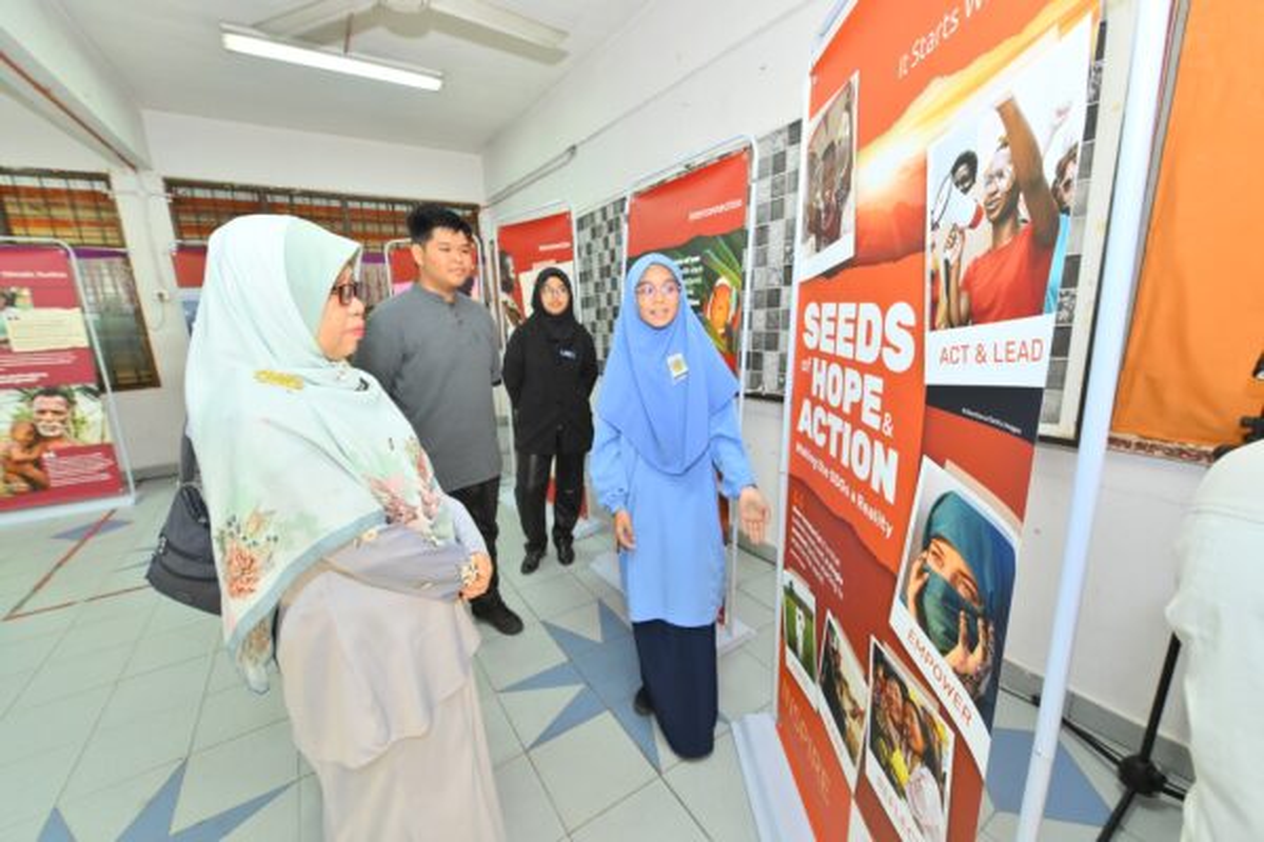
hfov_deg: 104.3
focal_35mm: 14
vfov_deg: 81.2
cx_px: 632
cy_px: 421
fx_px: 492
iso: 800
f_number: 5
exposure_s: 1/50
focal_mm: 14
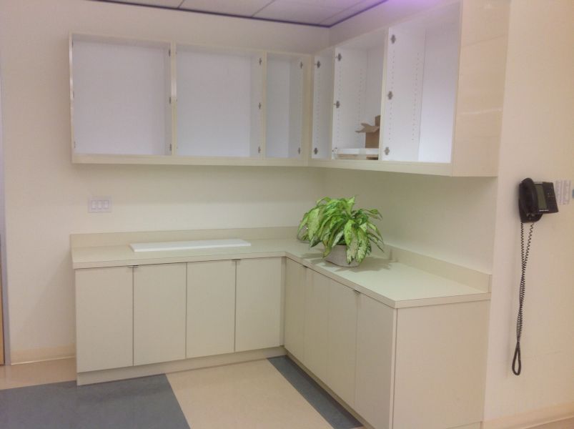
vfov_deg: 40.6
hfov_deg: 52.7
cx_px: 287
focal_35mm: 35
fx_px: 580
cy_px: 214
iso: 50
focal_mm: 4.28
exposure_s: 1/17
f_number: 2.4
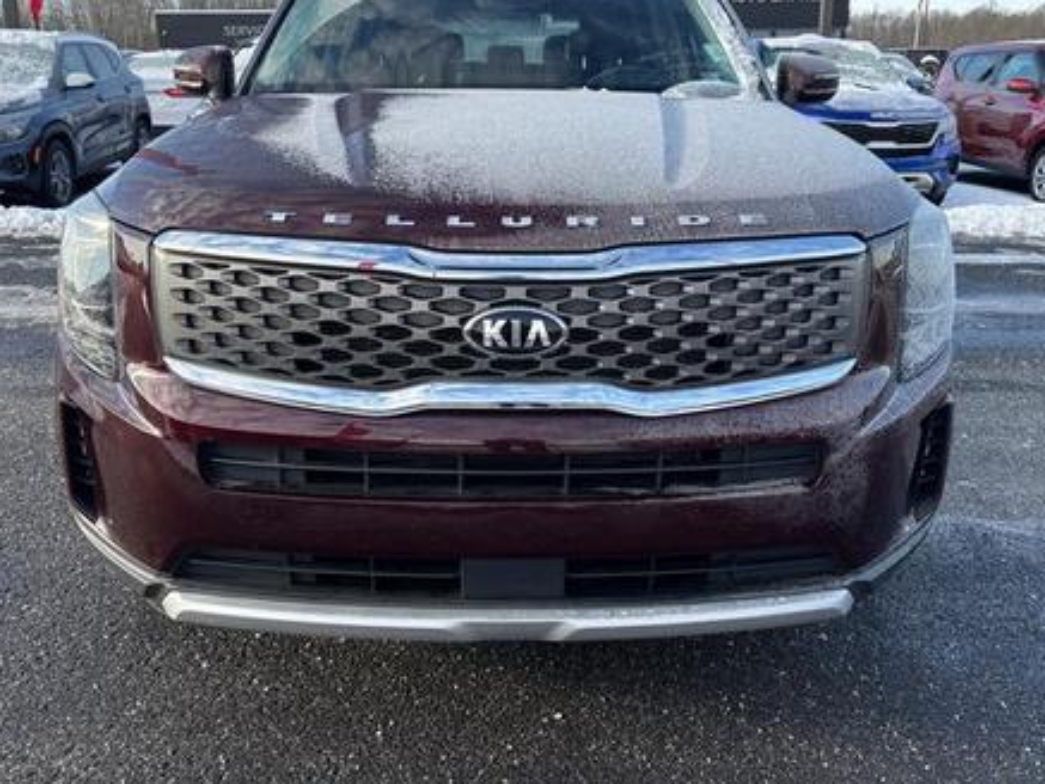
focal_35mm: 30
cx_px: 517
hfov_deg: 59.9
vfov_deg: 46.7
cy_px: 335
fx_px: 906
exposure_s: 1/544
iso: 50
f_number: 1.6
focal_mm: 5.96
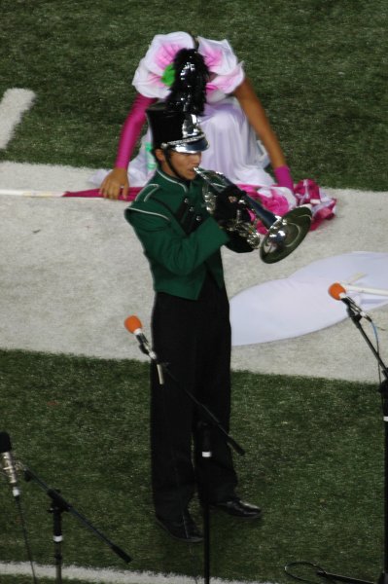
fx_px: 9716
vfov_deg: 3.4
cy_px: 292
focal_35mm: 600
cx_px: 194
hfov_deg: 2.3
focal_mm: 400
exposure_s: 1/60
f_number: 5.6
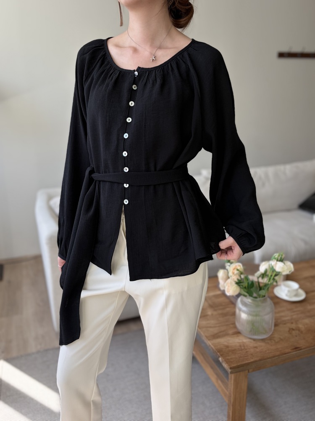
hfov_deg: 53.1
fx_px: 315
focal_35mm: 26
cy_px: 210
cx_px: 158
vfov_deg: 67.3
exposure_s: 1/135
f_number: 1.6
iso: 32
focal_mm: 5.96
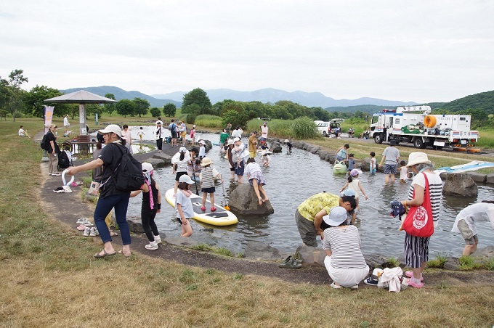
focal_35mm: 27
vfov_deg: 47.8
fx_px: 370
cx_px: 247
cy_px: 164
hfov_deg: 67.4
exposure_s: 1/125
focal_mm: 18
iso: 125
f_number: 10
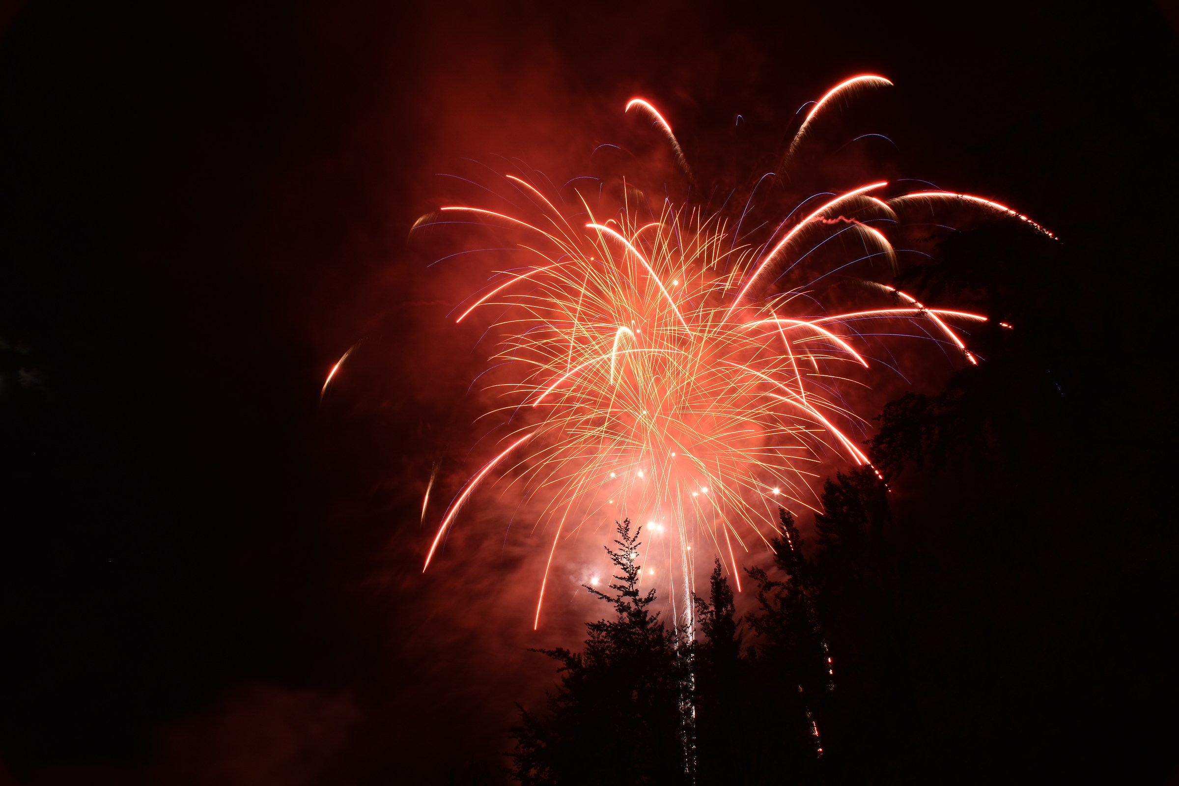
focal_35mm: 27
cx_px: 590
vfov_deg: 47.9
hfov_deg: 67.4
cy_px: 393
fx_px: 884
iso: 100
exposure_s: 2.5
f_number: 16
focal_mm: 18
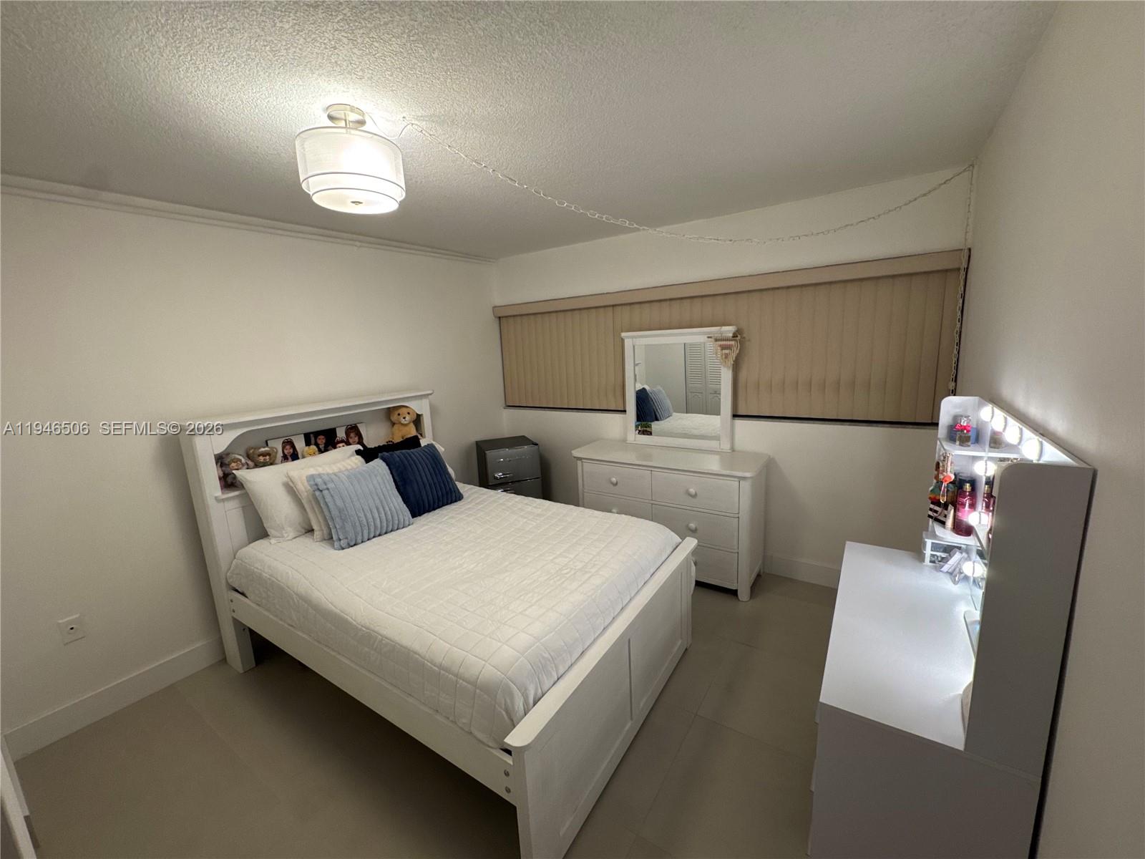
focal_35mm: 14
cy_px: 430
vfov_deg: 85.7
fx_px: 463
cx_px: 572
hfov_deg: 102.1
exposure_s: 1/60
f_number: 2.2
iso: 160
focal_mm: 2.22
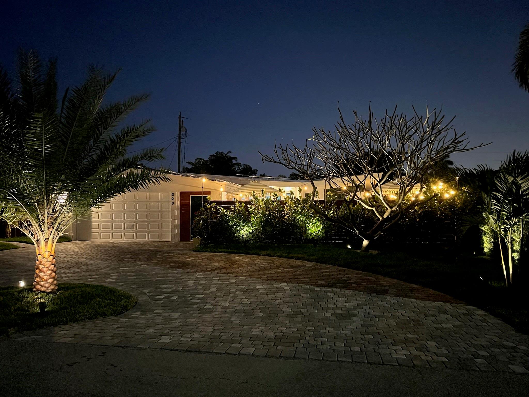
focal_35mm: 26
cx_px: 264
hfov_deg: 67.3
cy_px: 198
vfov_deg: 53.1
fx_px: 397
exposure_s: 1/15
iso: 2500
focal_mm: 5.7
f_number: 1.5
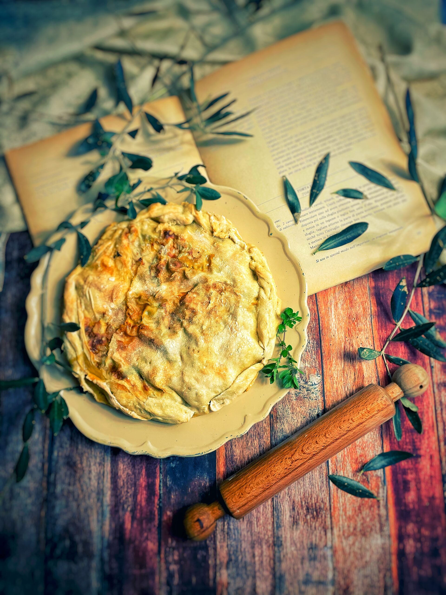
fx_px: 447
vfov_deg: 67.3
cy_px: 298
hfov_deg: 53.1
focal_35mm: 26
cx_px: 223
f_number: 1.6
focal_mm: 4.2
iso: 100
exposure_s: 1/100
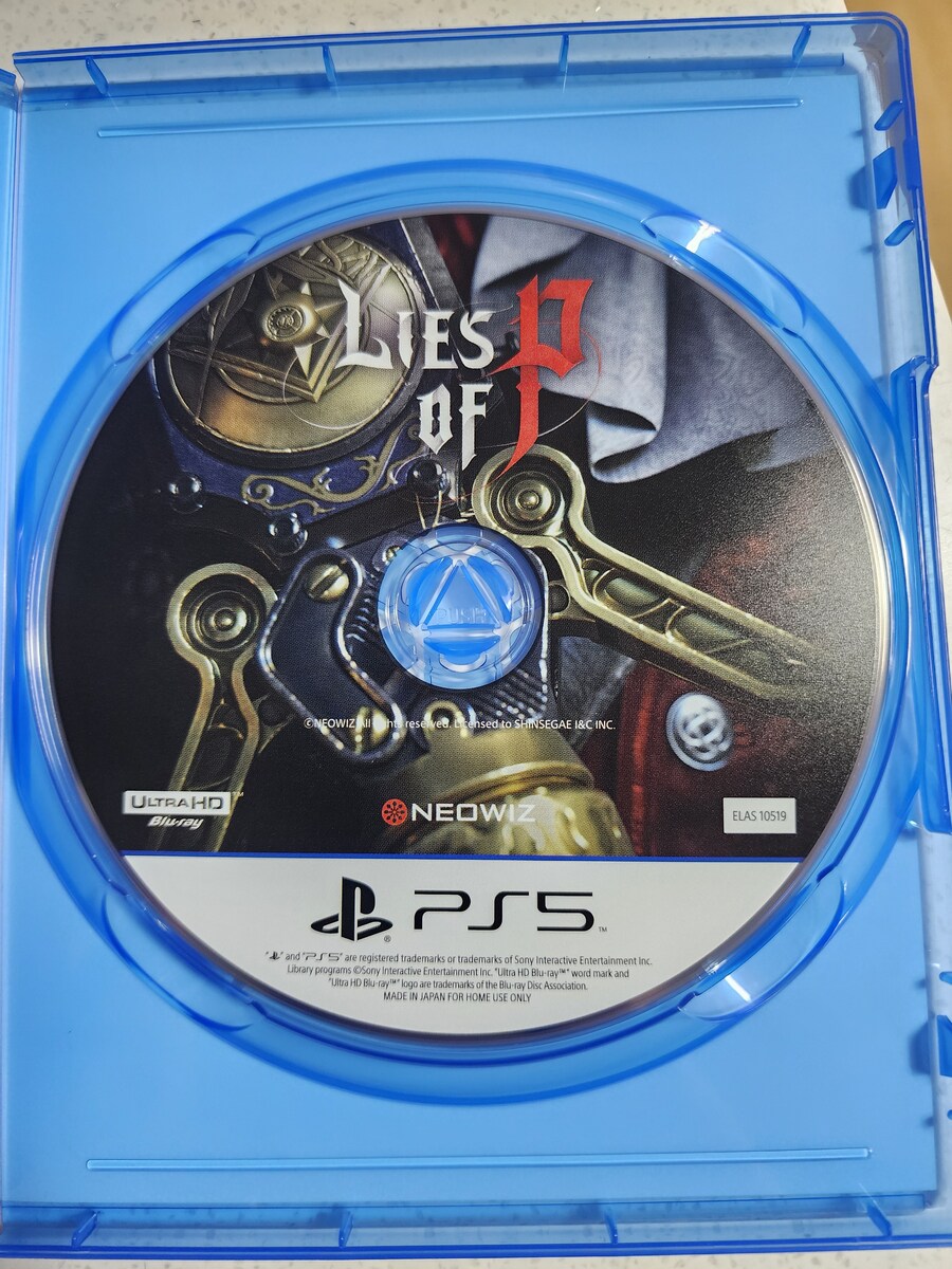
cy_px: 634
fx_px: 843
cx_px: 476
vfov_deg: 73.9
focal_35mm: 23
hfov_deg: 58.9
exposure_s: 1/120
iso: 250
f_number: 1.8
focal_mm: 6.4
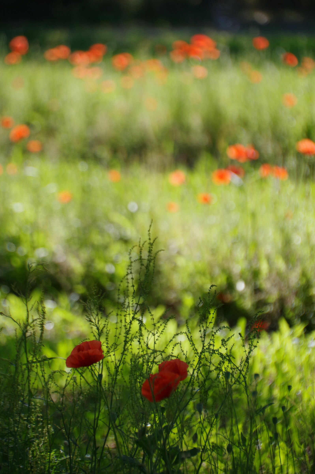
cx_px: 158
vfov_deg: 6.0
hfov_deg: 4.0
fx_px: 4536
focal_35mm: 345
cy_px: 237
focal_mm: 230
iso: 200
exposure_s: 1/320
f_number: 6.3
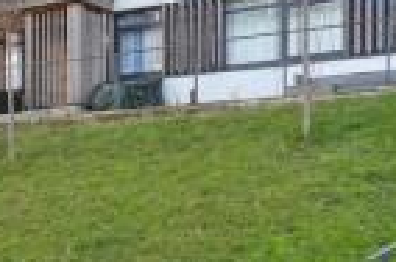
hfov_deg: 25.6
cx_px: -25
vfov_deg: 18.1
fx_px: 812
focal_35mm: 74
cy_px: 233
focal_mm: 15
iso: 160
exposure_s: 1/50
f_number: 8
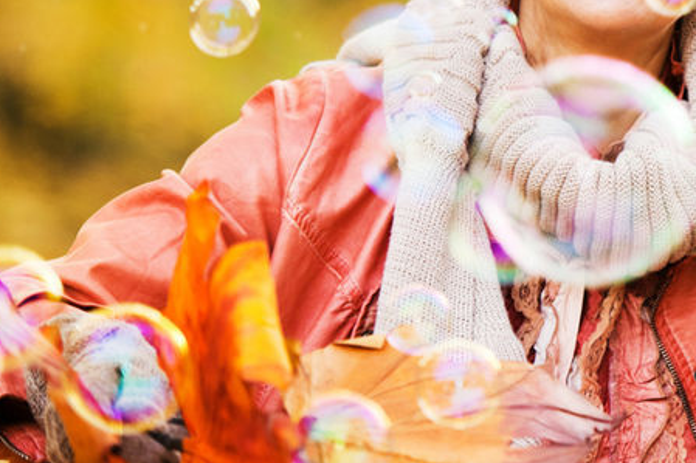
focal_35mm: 399
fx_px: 7711
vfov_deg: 3.4
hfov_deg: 5.1
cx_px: 907
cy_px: 87
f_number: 2.8
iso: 400
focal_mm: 140
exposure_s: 1/250
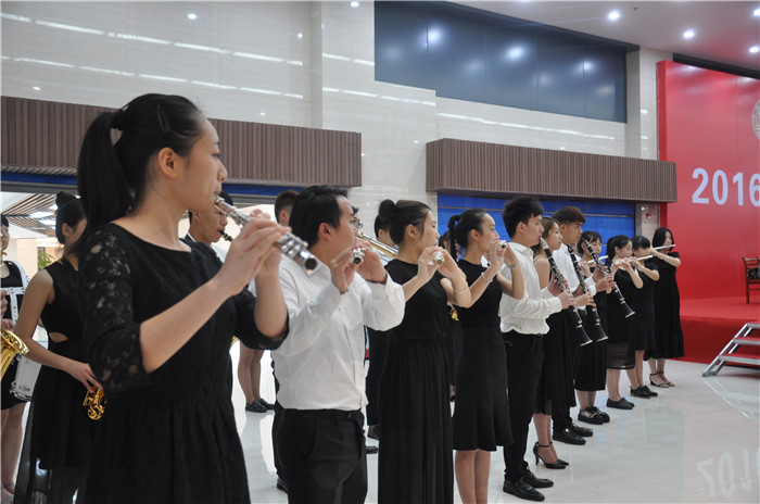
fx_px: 759
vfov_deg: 36.7
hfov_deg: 53.2
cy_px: 252
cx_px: 380
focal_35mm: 36
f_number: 3.8
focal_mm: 24
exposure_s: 1/15
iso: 500
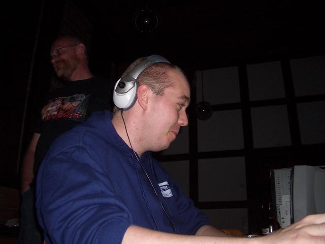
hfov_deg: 52.6
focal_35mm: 35
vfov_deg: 40.7
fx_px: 329
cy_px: 122
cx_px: 162
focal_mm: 5.8
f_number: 2.6
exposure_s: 1/40
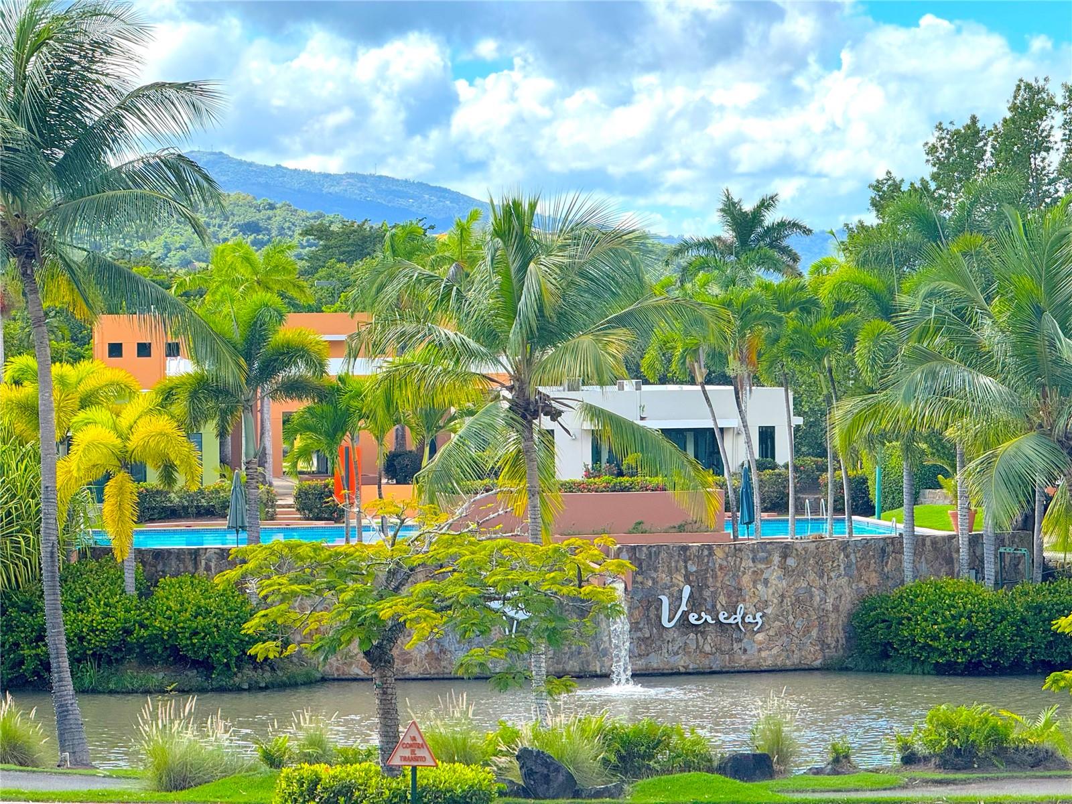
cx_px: 536
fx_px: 3716
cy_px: 402
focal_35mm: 120
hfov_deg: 16.4
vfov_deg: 12.3
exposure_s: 1/1167
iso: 50
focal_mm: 15.66
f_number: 2.8
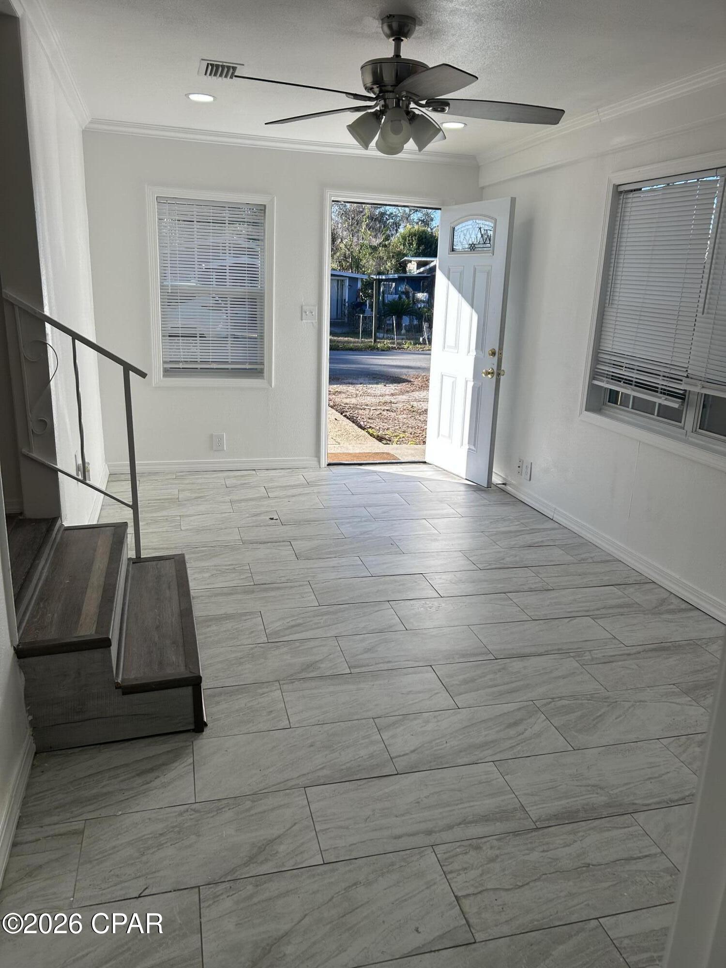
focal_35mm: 26
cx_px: 363
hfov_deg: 53.1
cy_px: 484
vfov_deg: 67.3
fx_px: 727
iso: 50
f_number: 1.5
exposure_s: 1/827
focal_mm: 5.7
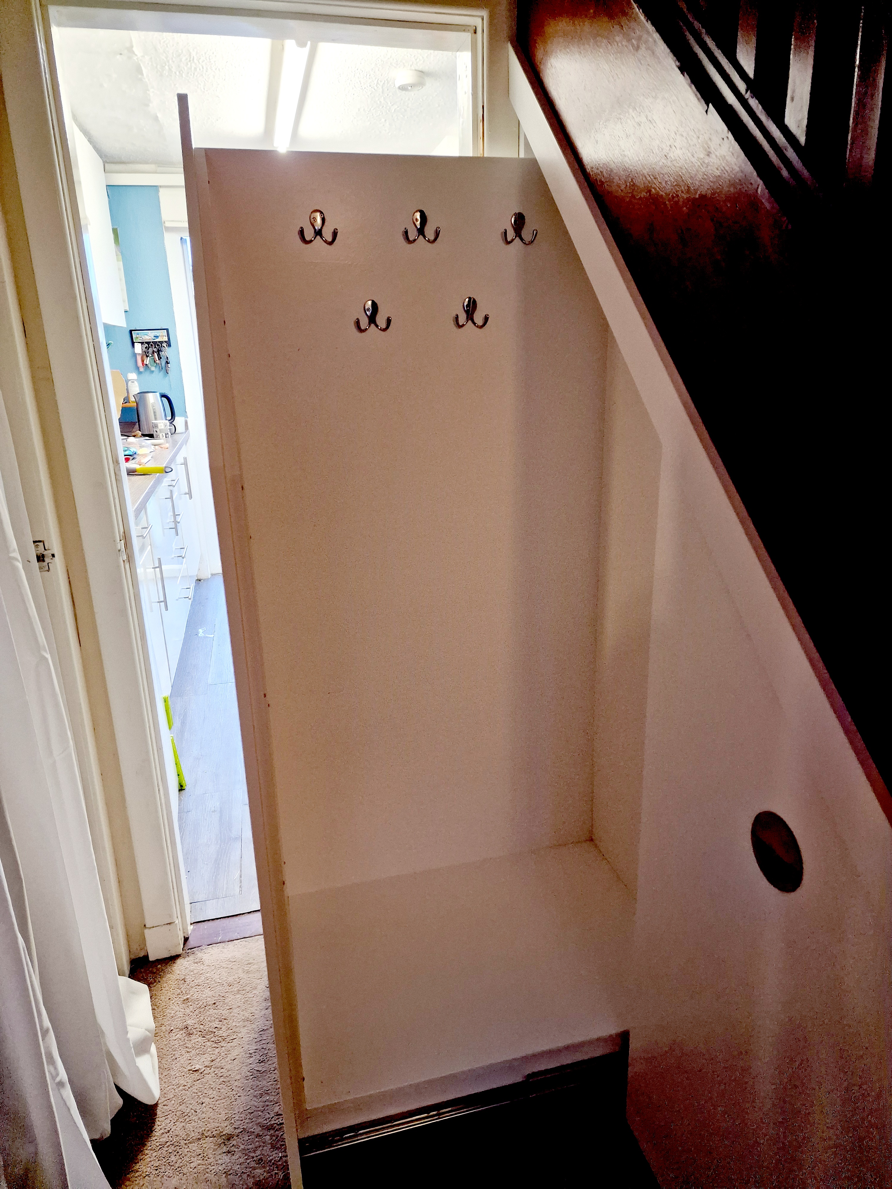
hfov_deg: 58.9
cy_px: 594
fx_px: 790
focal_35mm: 23
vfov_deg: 73.9
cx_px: 446
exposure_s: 1/100
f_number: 1.8
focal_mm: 6.4
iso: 640
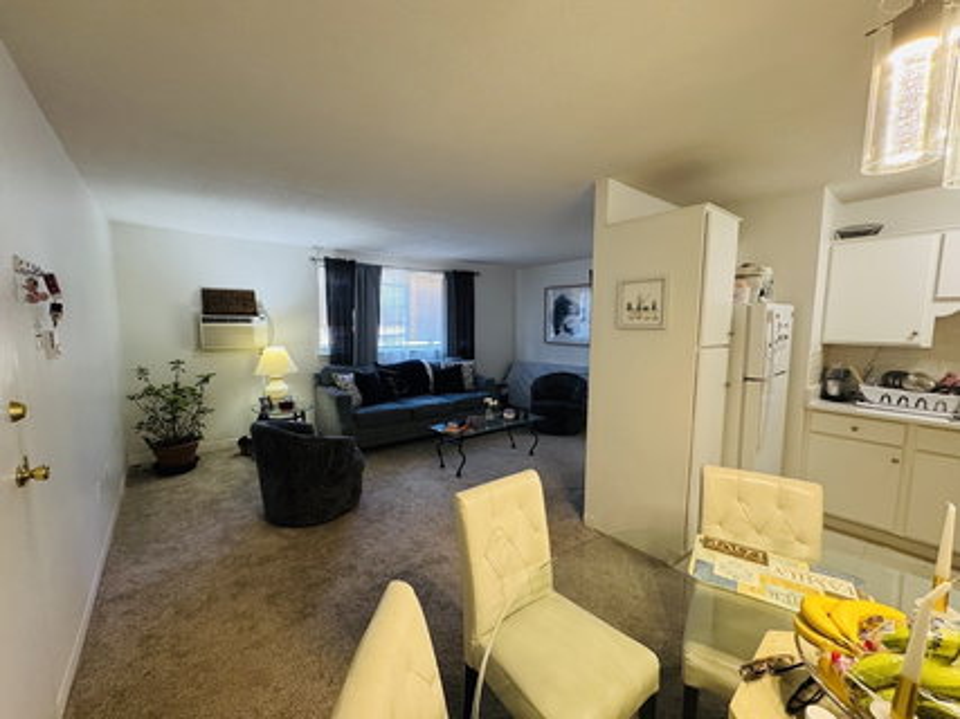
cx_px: 480
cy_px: 360
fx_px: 388
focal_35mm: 14
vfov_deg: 85.6
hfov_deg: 102.1
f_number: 2.2
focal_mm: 2.22
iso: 320
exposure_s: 1/60
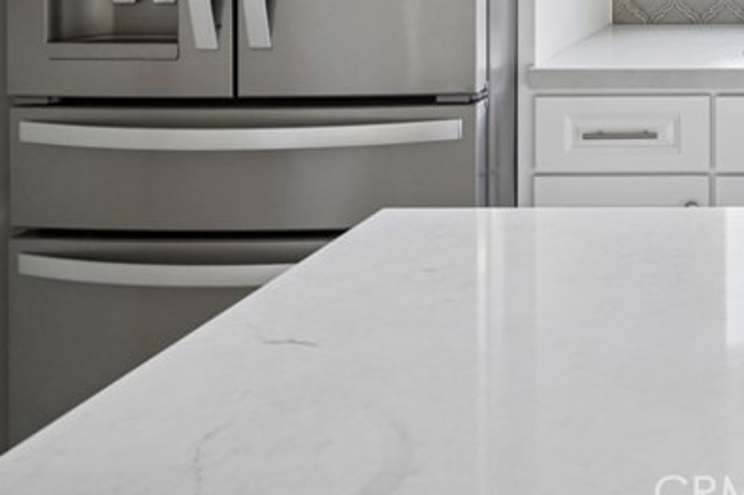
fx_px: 1177
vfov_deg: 21.8
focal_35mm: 57
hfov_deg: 29.4
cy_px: -121
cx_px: 925
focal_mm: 22
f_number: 8
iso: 320
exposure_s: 1/15
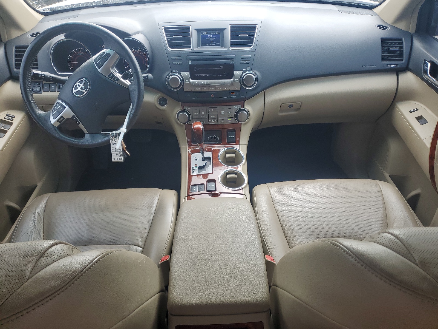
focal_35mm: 26
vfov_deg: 53.1
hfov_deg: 67.3
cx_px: 219
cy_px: 164
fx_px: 329
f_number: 1.5
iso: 50
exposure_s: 1/156
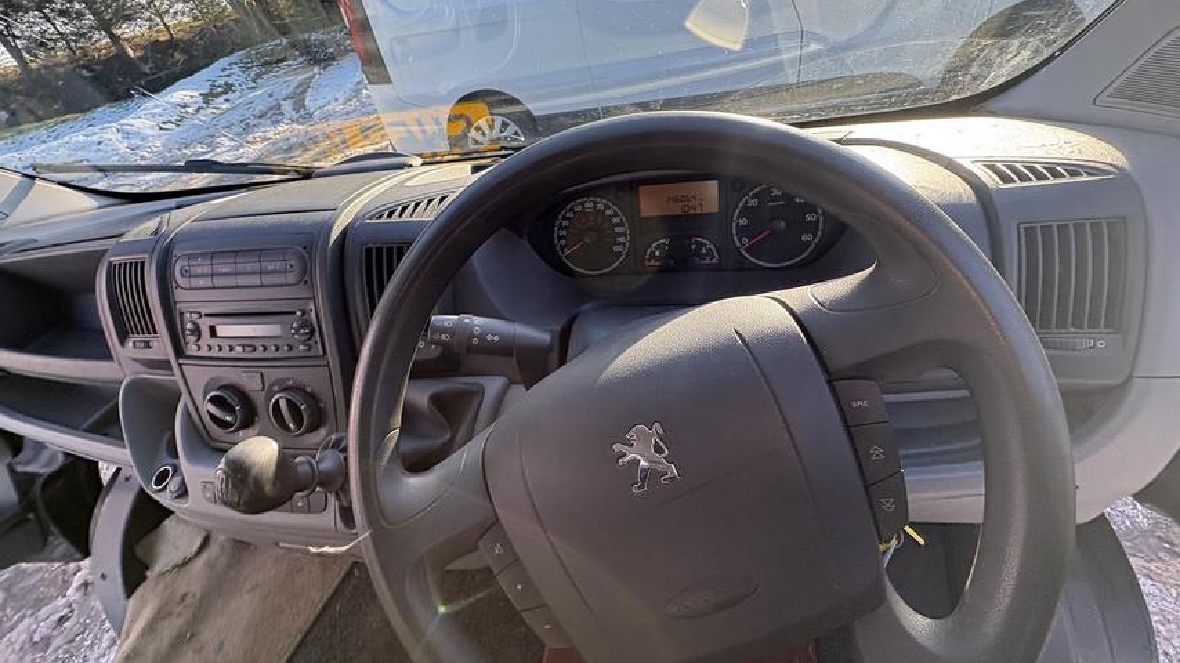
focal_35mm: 16
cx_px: 587
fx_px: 501
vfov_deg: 66.9
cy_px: 301
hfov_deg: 99.4
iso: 64
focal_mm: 2.22
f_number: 2.2
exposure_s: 1/135
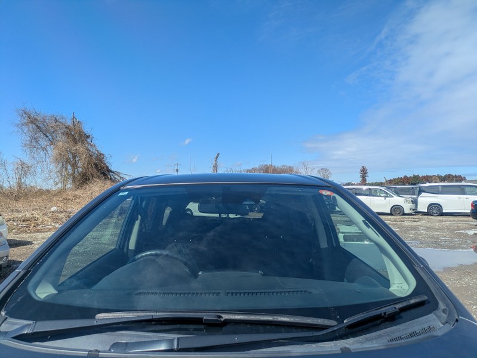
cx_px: 238
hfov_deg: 69.4
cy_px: 179
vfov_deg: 54.9
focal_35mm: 25
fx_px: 345
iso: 49
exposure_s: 1/2841
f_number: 1.89
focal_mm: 5.43
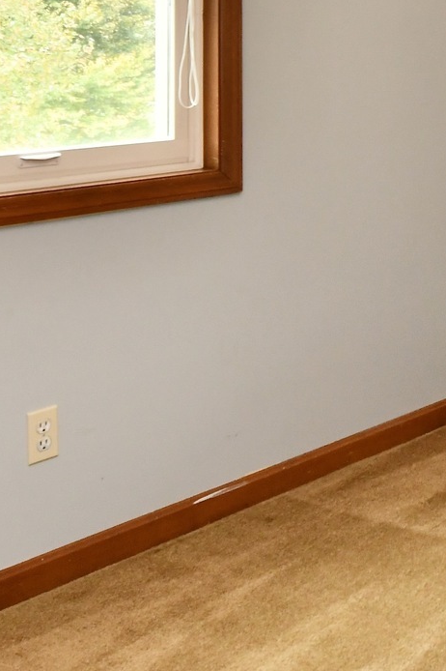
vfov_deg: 30.6
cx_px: 661
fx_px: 1153
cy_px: 37
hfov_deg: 19.3
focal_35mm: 62
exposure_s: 1/60
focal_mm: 14
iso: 640
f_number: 6.3
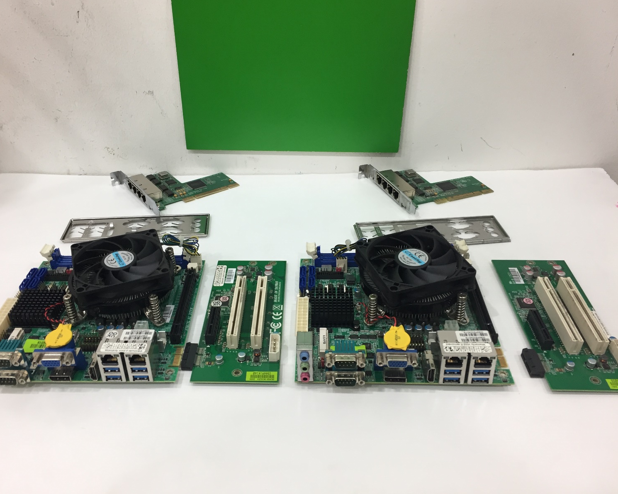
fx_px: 567
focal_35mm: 31
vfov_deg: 47.1
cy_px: 245
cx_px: 281
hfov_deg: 57.1
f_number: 2.2
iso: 80
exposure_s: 1/33
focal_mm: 4.15
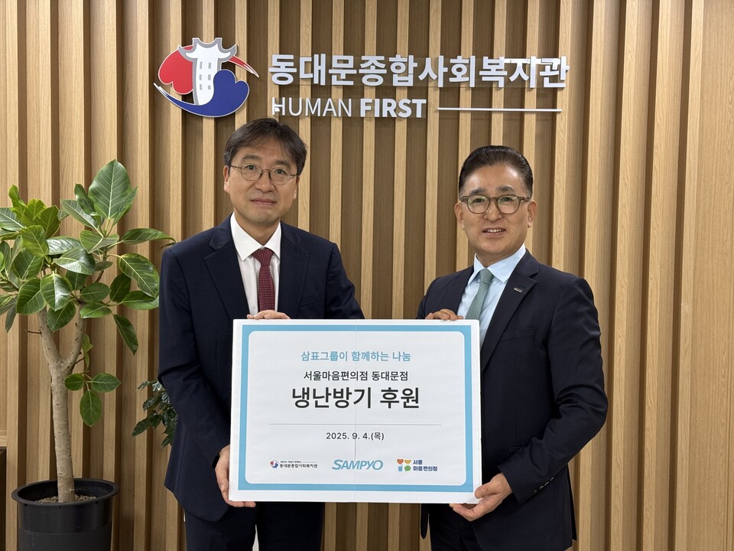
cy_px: 276
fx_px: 1018
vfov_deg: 30.3
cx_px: 367
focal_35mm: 48
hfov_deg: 39.7
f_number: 1.78
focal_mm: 6.76
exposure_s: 1/60
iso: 100
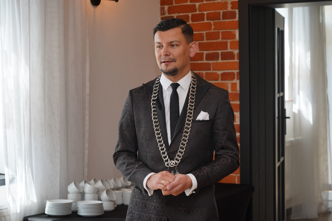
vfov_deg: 16.3
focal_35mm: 84
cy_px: 110
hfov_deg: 24.2
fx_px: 775
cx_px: 166
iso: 320
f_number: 7.1
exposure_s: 1/100
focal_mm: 84
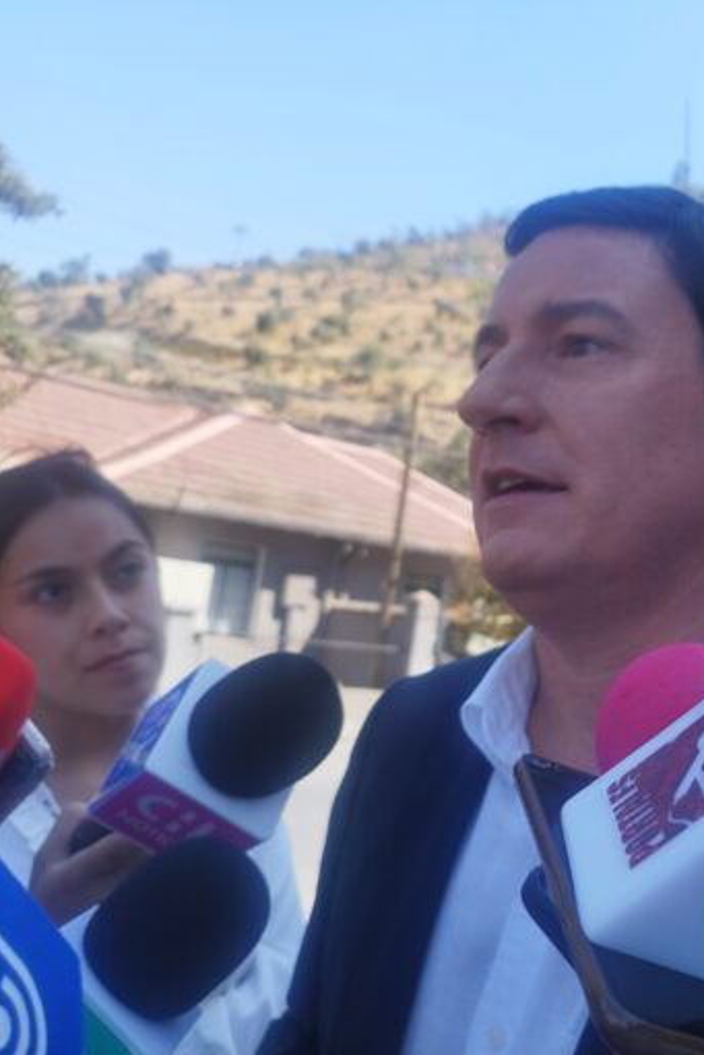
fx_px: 997
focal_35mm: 34
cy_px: 537
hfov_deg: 36.7
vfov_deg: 55.8
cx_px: 617
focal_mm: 5.89
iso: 50
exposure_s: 1/344
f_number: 1.89
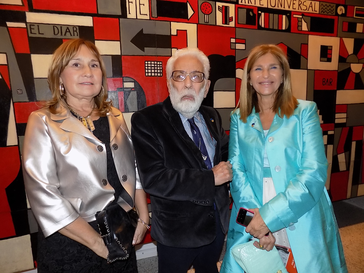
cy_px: 136
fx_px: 242
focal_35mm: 23
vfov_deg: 58.9
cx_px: 182
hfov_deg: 73.9
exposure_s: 1/30
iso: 200
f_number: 3.1
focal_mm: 4
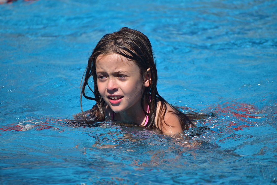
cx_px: 138
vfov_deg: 3.1
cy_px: 92
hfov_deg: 4.6
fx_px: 3463
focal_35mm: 450
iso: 110
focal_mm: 300
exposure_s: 1/800
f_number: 6.3
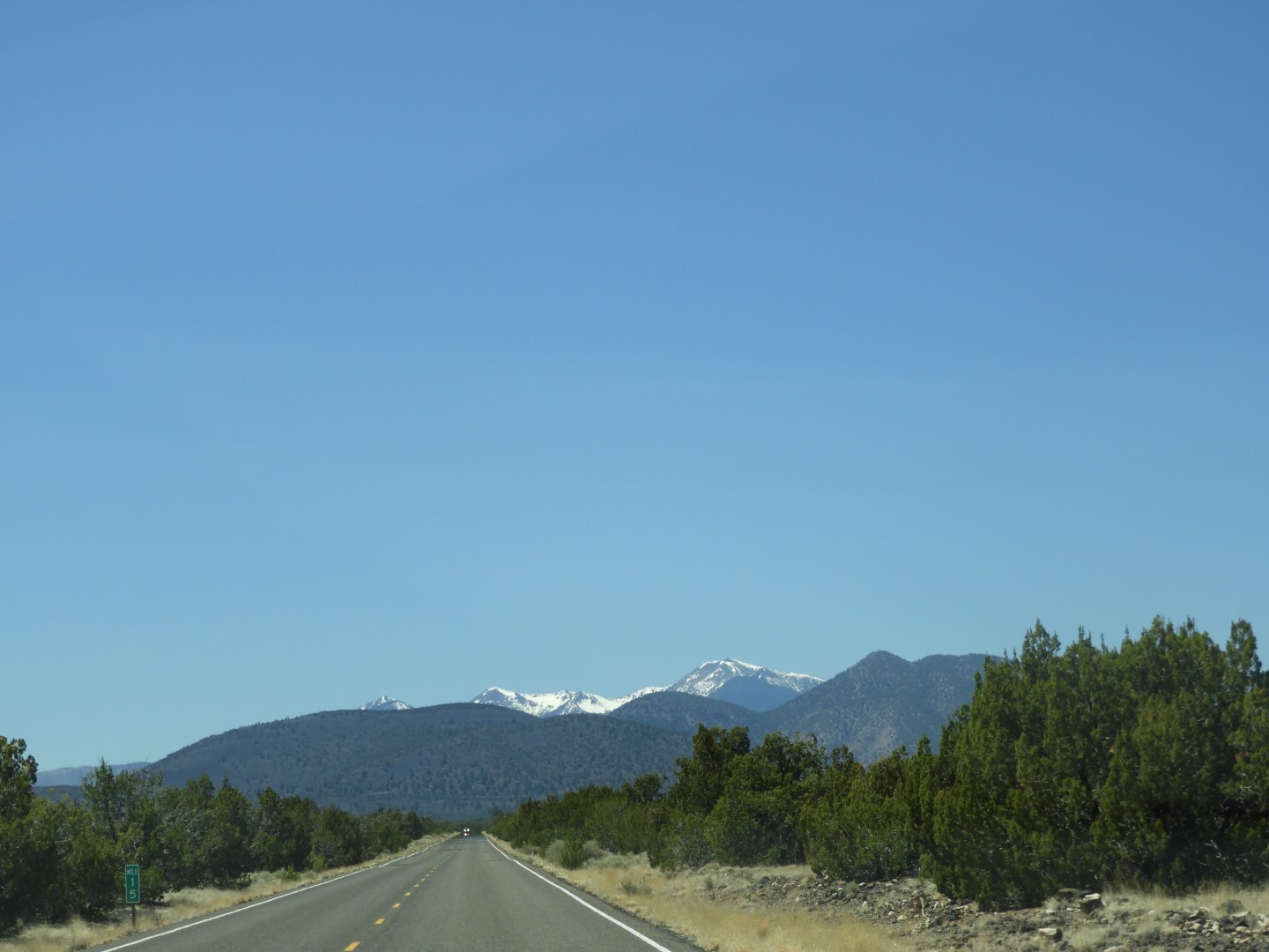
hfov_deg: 20.7
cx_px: 634
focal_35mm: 95
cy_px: 476
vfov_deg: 15.6
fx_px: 3483
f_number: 4.8
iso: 100
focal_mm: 17
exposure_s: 1/640
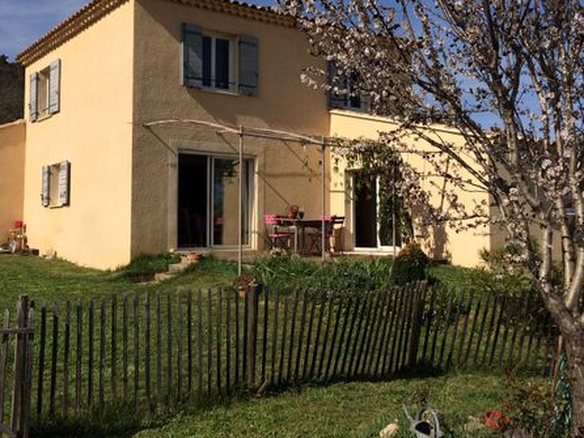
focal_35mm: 39
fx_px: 658
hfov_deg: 47.6
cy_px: 180
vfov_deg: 36.7
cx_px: 241
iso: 32
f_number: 2.2
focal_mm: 4.15
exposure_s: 1/3731
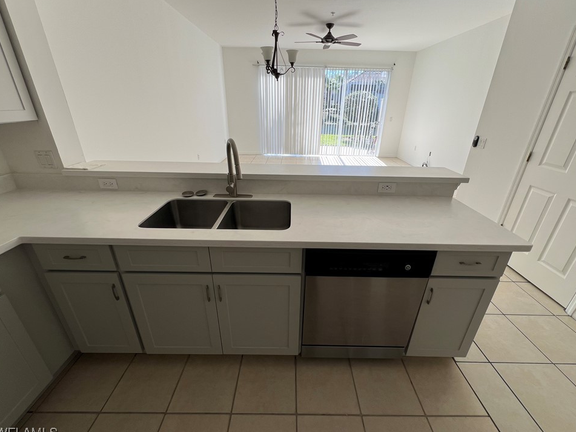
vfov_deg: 85.7
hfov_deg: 102.1
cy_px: 214
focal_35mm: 14
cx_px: 294
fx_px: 233
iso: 32
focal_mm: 1.57
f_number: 1.8
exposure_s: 1/148
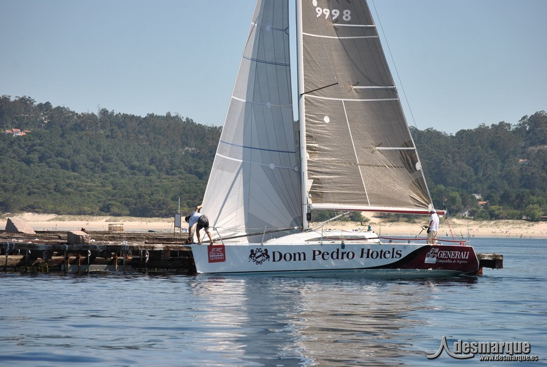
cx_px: 274
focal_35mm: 150
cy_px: 184
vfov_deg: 9.2
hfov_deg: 13.7
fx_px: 2282
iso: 100
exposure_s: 1/500
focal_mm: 100
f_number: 5.6
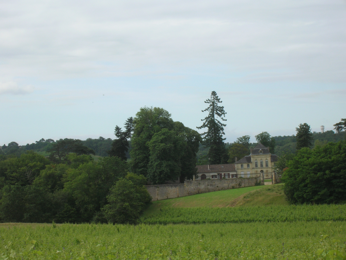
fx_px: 1020
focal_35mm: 102
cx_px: 173
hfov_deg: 19.3
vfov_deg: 14.5
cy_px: 130
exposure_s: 1/114
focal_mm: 17.1
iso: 50
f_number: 8.2
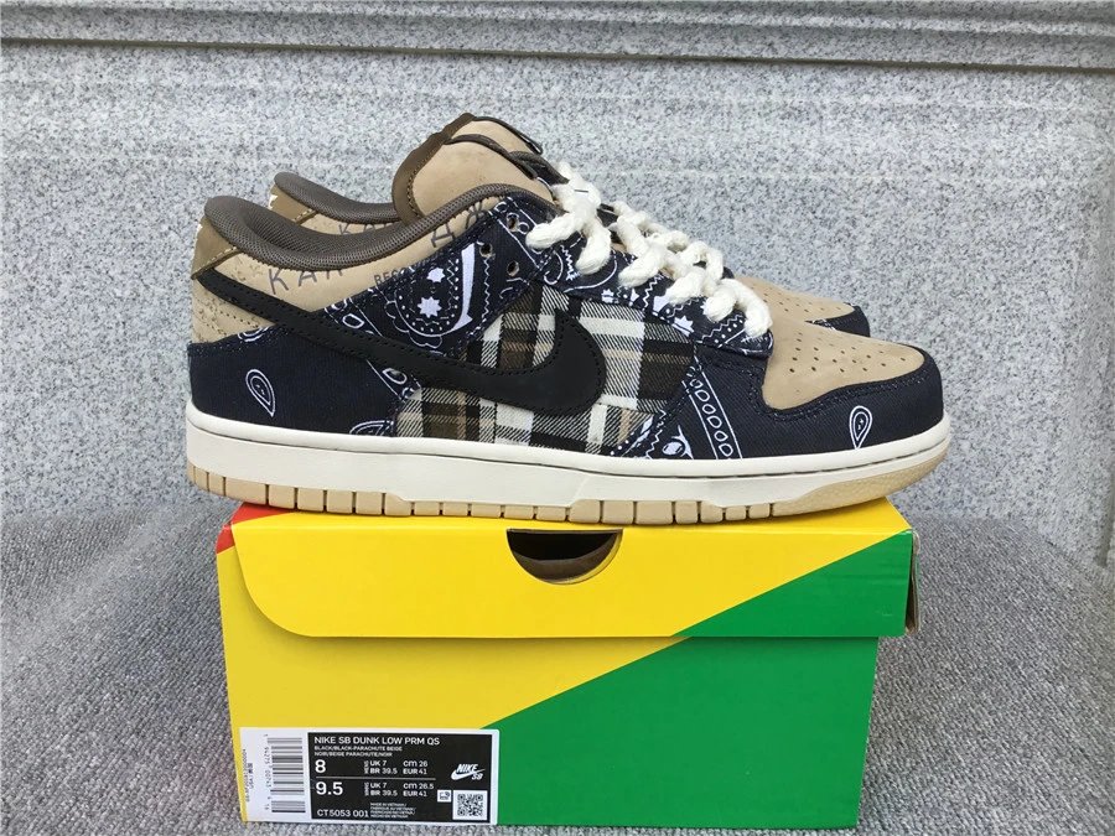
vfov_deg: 45.4
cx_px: 558
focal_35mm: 31
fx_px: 999
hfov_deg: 58.4
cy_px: 418
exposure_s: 1/418
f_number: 2.4
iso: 25
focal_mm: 3.3
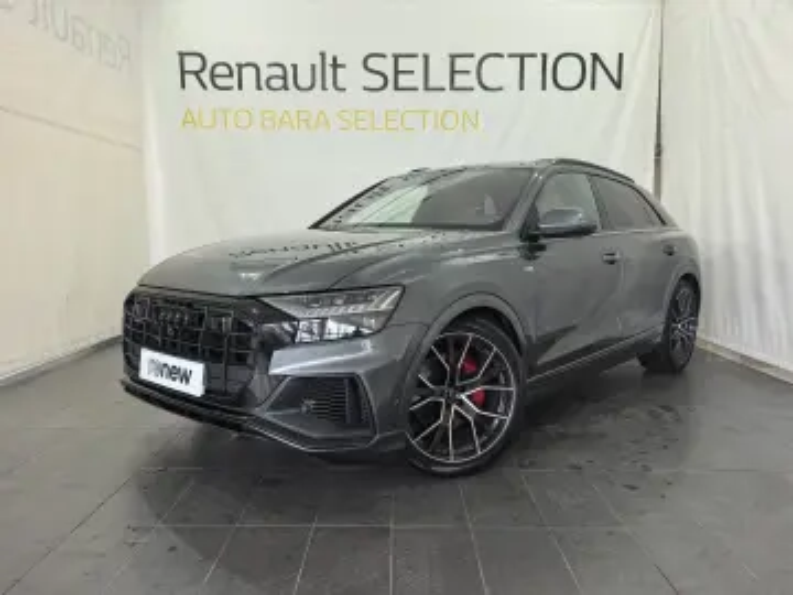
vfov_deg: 51.4
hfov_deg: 65.3
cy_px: 298
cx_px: 396
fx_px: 619
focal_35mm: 27
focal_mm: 6.98
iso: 160
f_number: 1.4
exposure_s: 1/100
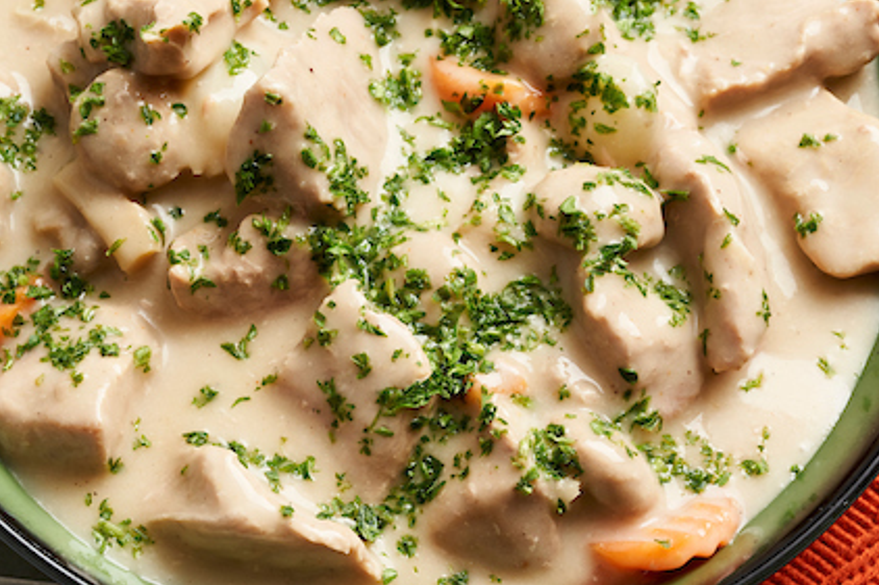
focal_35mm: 128
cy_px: 262
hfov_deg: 16.0
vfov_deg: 10.7
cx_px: 354
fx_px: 3124
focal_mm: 90
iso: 320
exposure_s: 1/125
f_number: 11
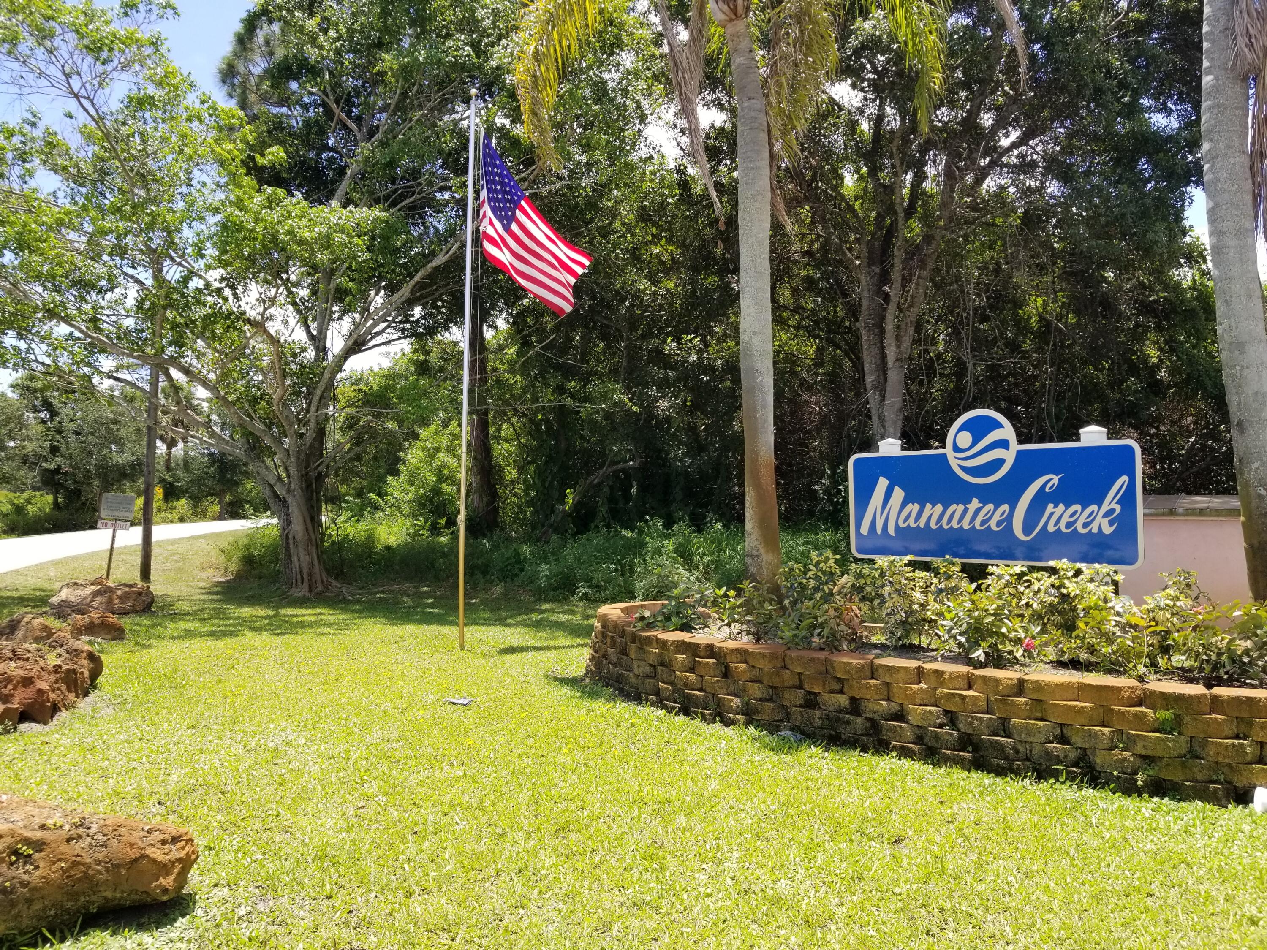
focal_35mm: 26
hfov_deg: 67.3
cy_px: 475
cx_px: 634
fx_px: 952
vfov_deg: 53.1
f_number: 1.7
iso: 50
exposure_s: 1/1002
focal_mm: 4.3
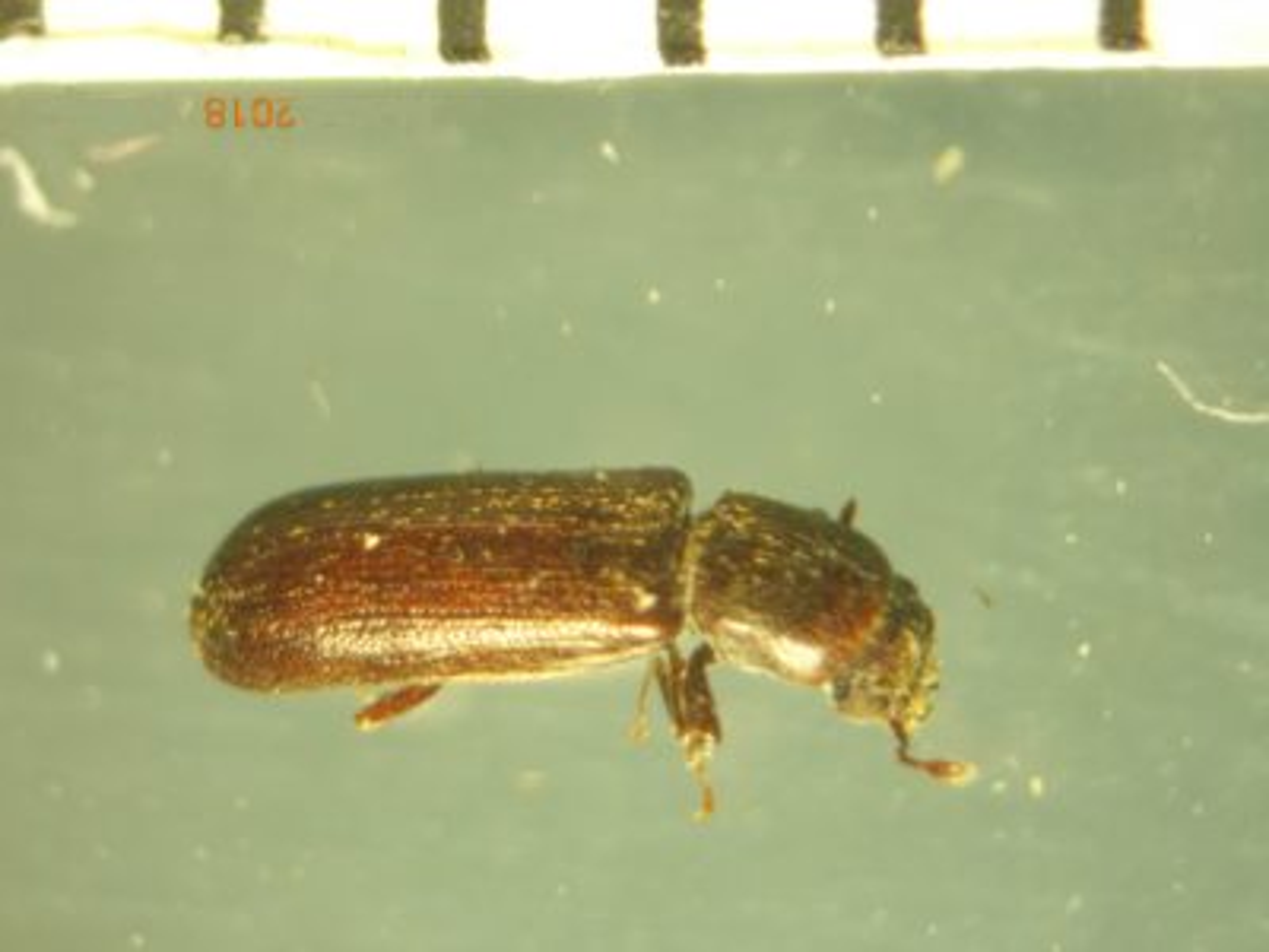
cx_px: 634
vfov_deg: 17.2
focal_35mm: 86
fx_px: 3153
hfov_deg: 22.8
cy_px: 476
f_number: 6.3
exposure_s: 1/4
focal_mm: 15.4
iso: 200
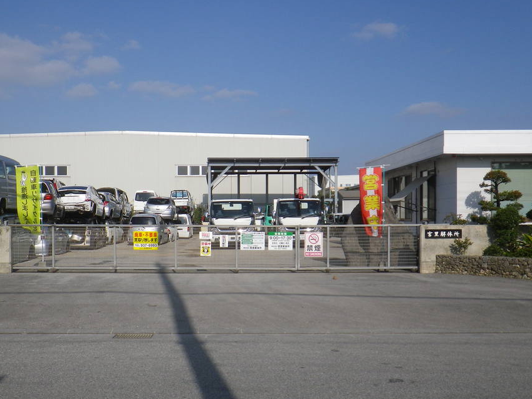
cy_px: 227
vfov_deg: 35.1
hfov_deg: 45.7
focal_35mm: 41
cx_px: 229
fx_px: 630
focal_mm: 6.1
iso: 80
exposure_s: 1/1000
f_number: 4.6
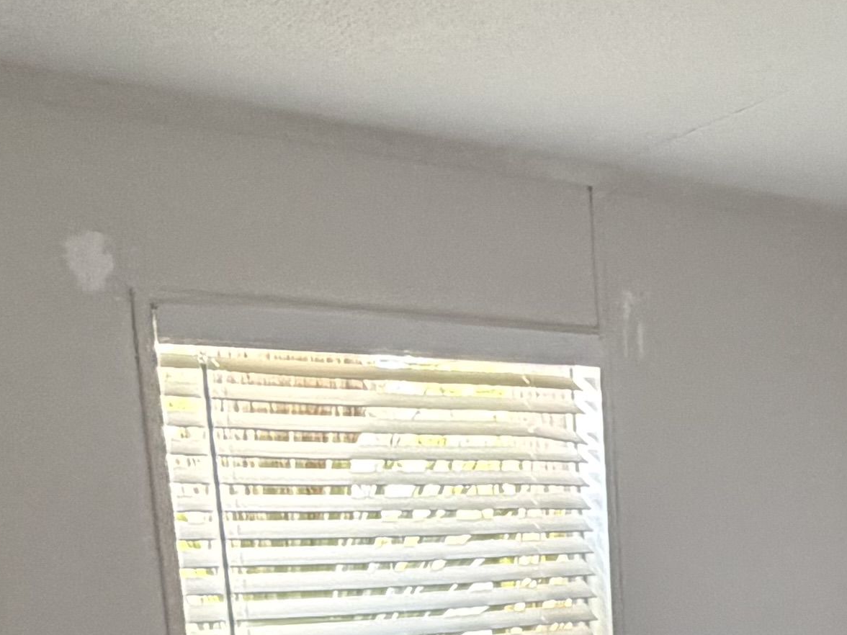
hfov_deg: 26.4
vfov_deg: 19.5
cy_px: 878
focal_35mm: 68
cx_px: 928
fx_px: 1664
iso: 400
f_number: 2.2
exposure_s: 1/60
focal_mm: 2.22
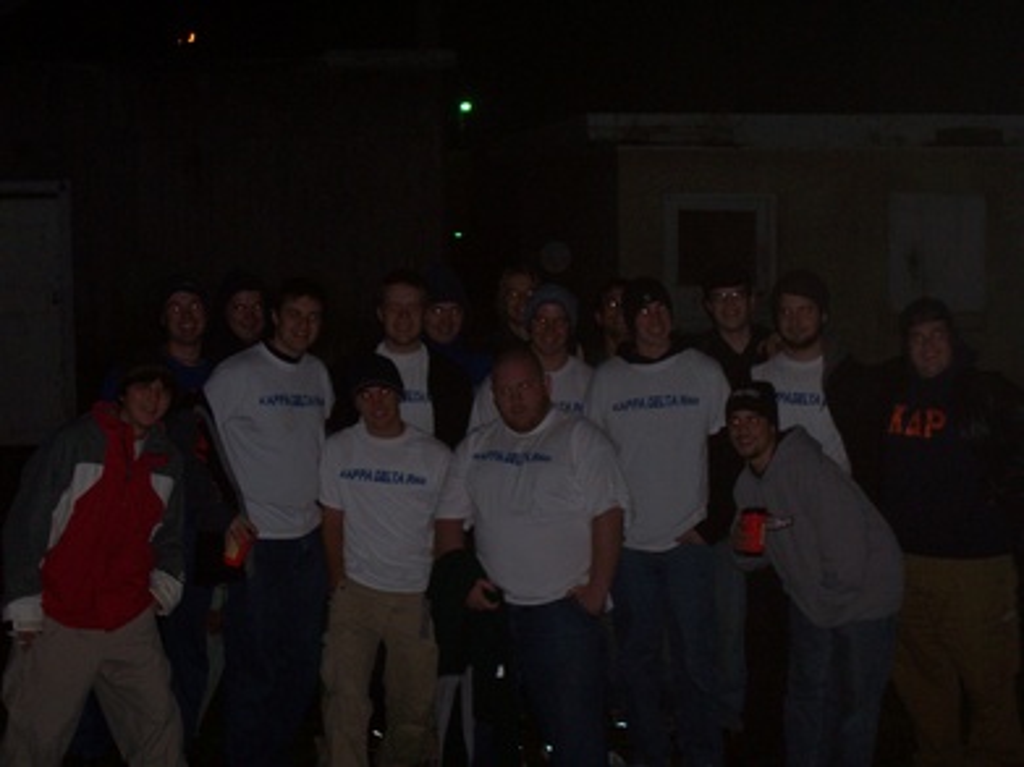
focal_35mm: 65
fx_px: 1922
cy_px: 384
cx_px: 512
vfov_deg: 22.6
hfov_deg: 29.8
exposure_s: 1/137
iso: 140
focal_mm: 10.8
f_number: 3.6
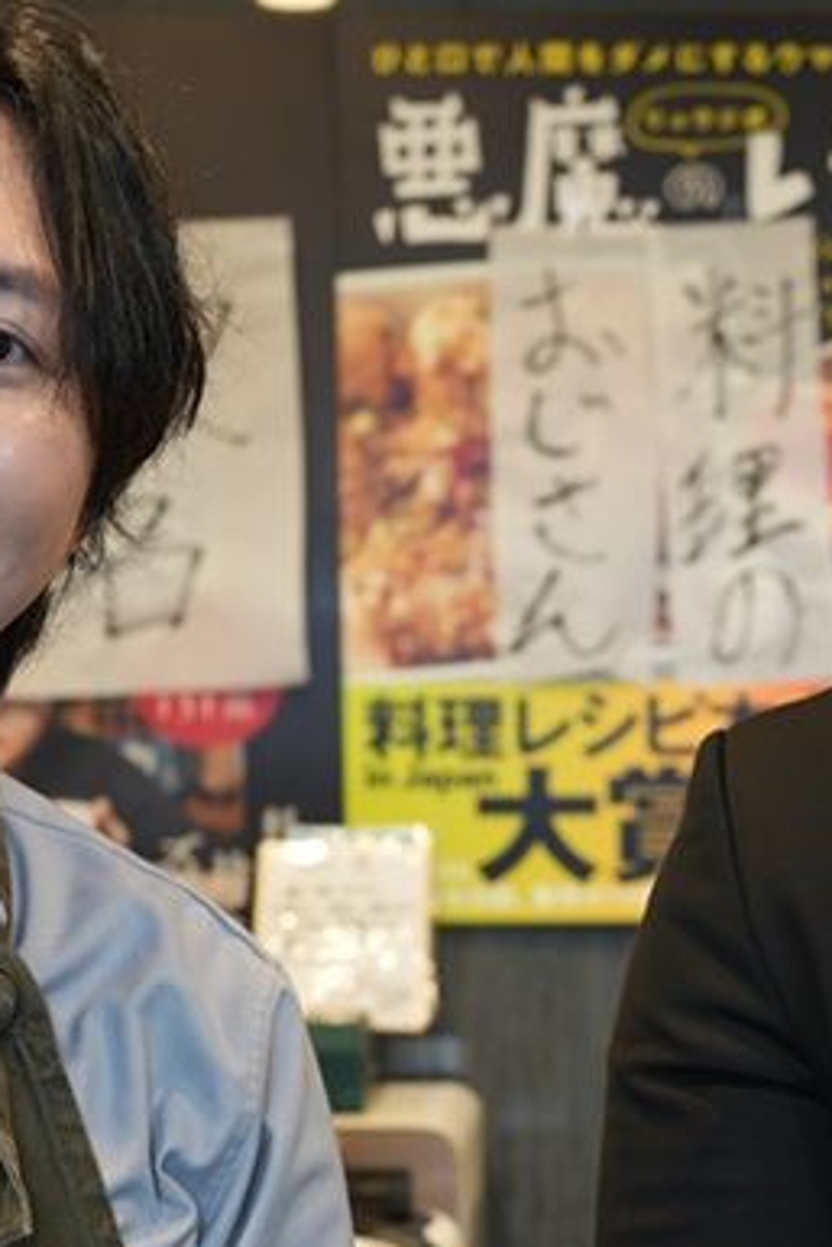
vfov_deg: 24.1
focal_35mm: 83
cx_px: 686
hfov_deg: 16.3
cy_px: 1001
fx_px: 2875
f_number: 1.8
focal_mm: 20
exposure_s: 1/30
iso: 125
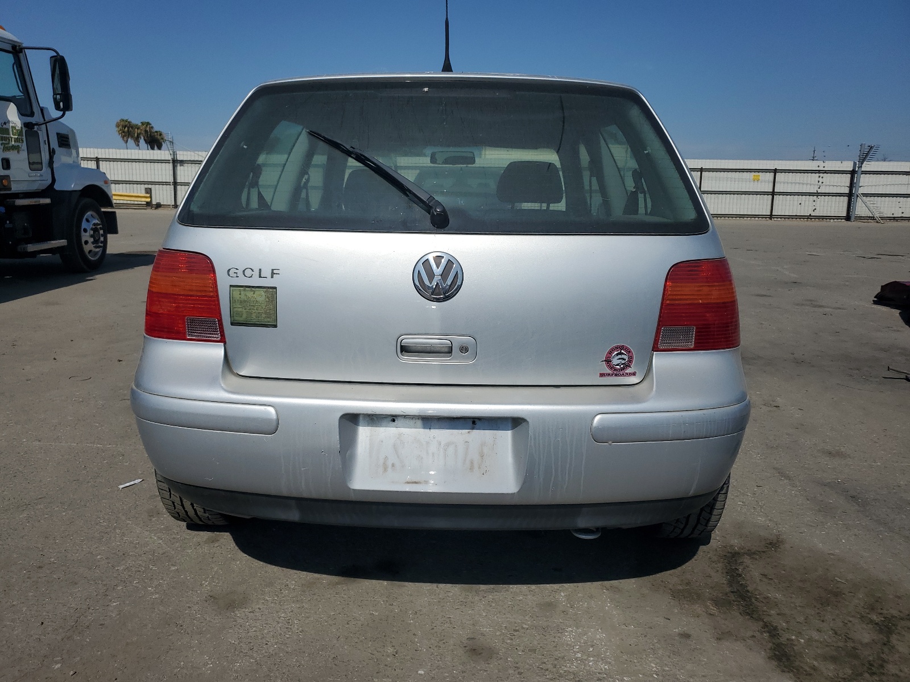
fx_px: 683
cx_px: 455
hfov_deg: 67.3
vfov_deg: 53.1
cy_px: 341
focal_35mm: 26
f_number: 1.5
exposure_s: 1/10000
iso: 50
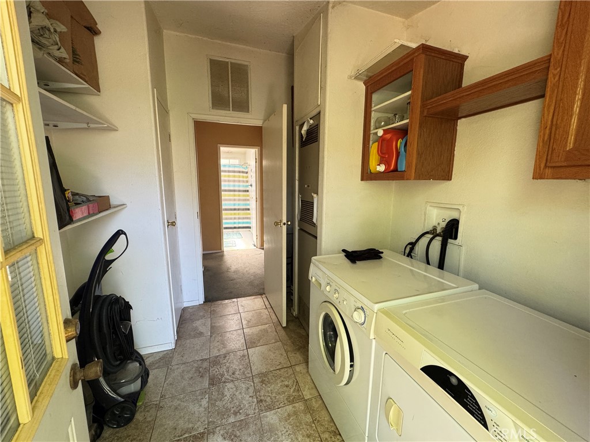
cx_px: 295
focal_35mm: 14
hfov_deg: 102.1
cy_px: 221
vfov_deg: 85.7
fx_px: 239
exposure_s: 1/99
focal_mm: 2.22
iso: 250
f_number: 2.2
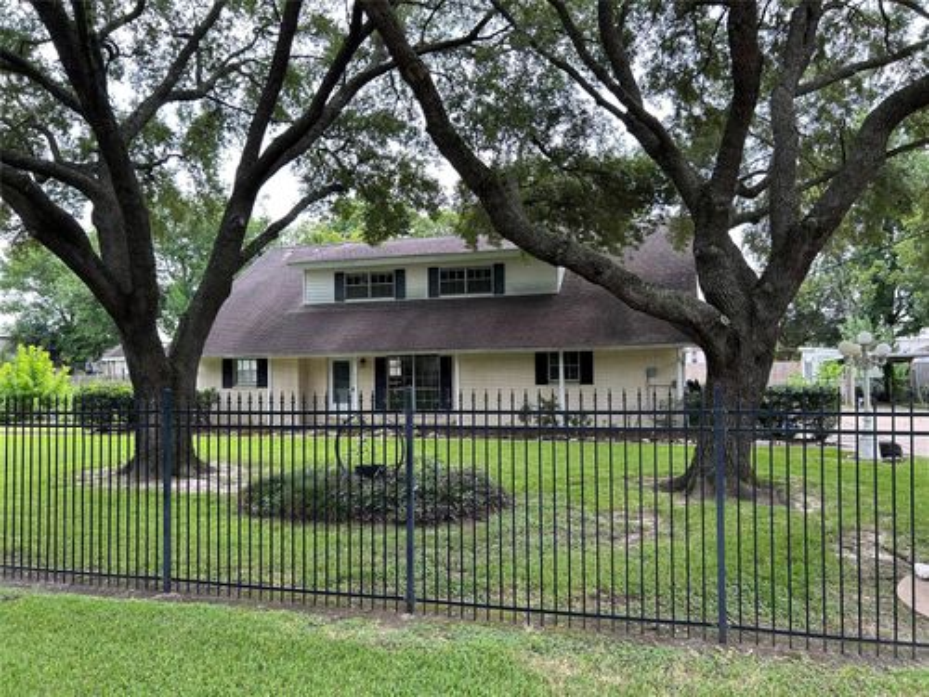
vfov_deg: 53.1
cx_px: 464
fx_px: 698
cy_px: 348
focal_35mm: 26
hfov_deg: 67.3
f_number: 1.5
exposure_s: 1/270
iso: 50
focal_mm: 5.7
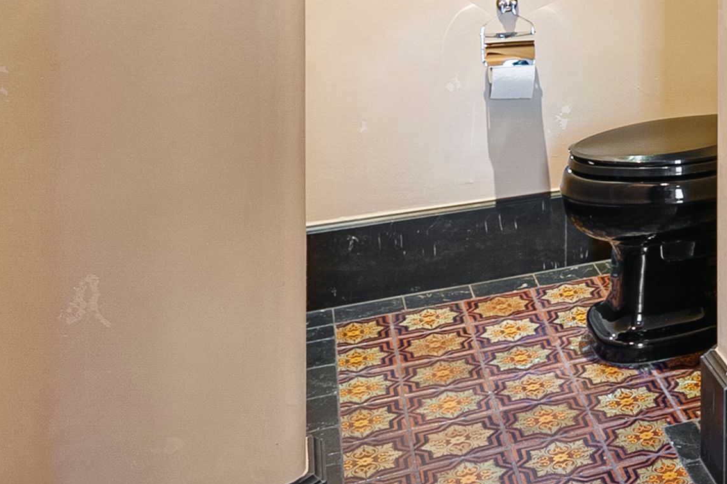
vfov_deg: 20.3
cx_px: 982
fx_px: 1212
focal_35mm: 60
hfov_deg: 27.1
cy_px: -179
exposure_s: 1/1.25
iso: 640
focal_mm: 16
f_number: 8
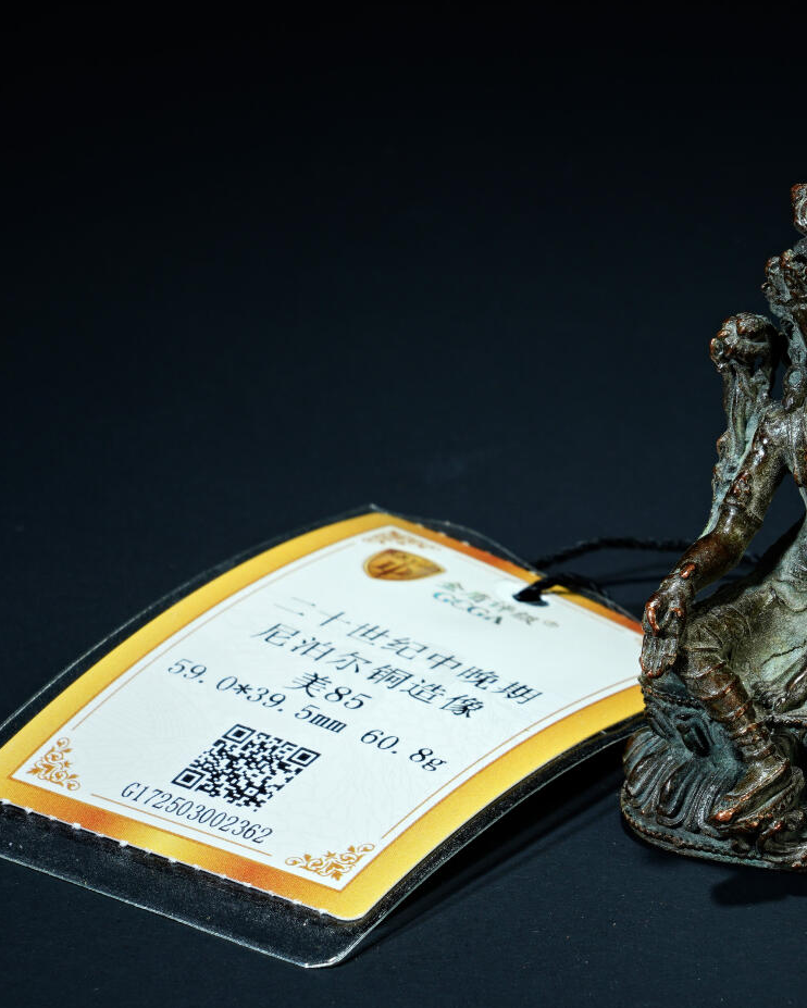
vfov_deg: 11.8
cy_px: 505
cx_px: 620
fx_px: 4865
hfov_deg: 9.5
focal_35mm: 163
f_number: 18
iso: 100
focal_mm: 77
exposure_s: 1/160
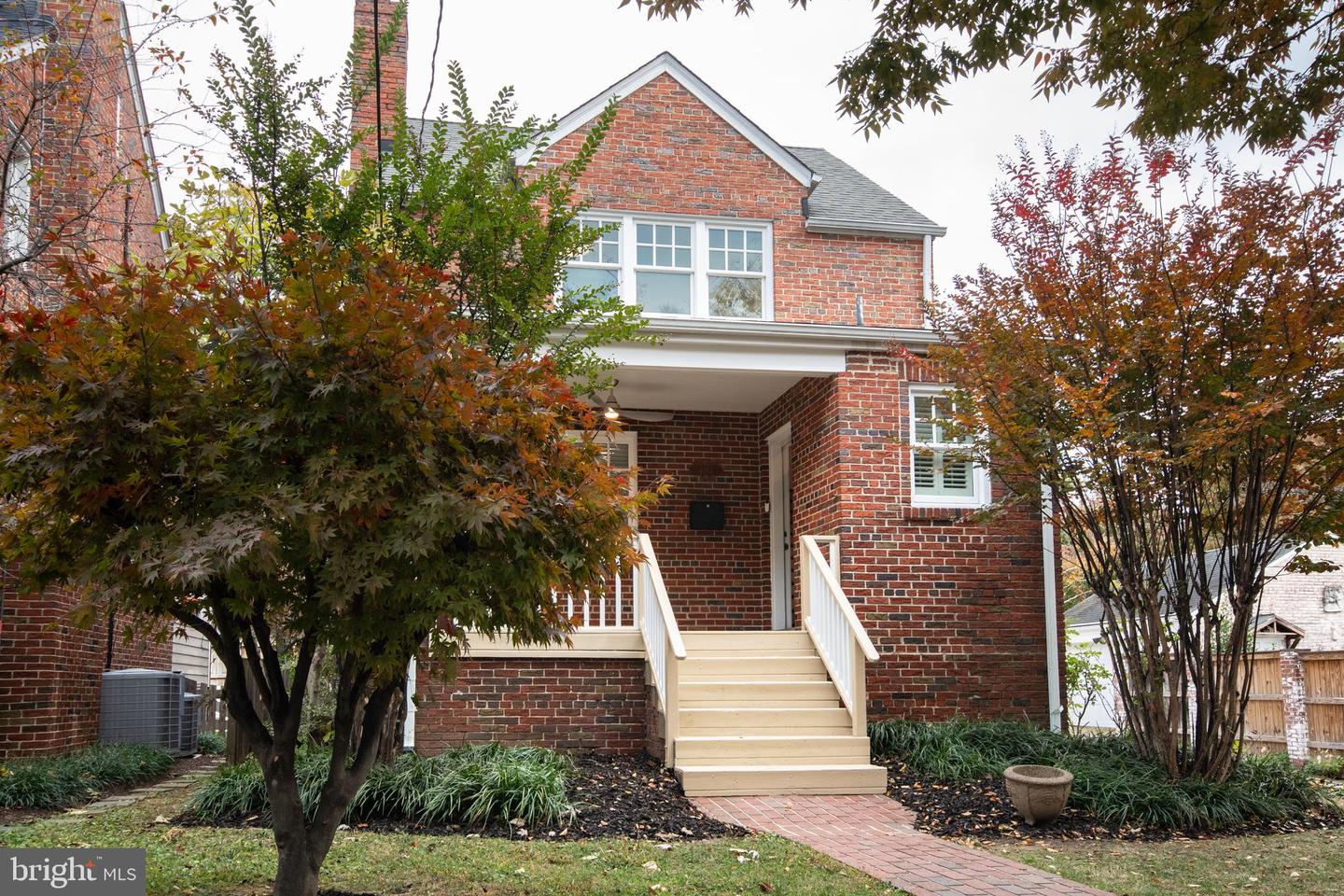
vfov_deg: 43.6
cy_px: 448
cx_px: 672
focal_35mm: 30
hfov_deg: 61.9
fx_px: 1120
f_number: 7.1
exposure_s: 1/200
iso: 400
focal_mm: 20
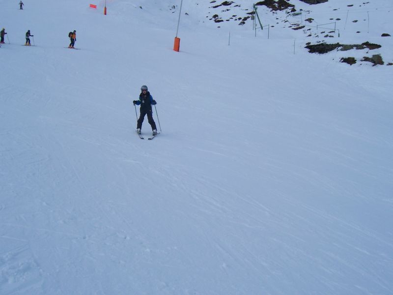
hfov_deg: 51.4
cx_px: 196
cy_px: 148
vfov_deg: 39.7
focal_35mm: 36
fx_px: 409
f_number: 4.5
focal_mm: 6.2
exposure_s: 1/500
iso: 80
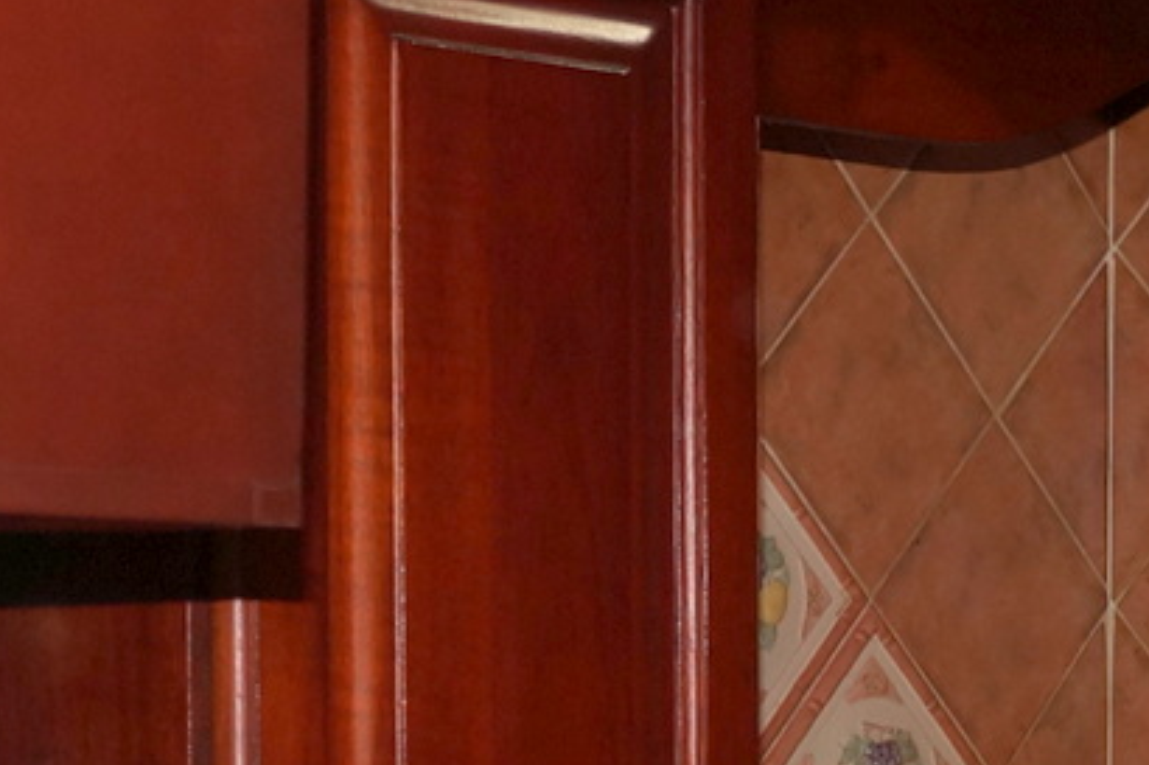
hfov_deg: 16.9
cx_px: 1309
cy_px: 832
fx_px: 3733
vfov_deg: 11.5
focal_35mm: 117
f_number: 3.5
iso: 400
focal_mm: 20
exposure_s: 1/60
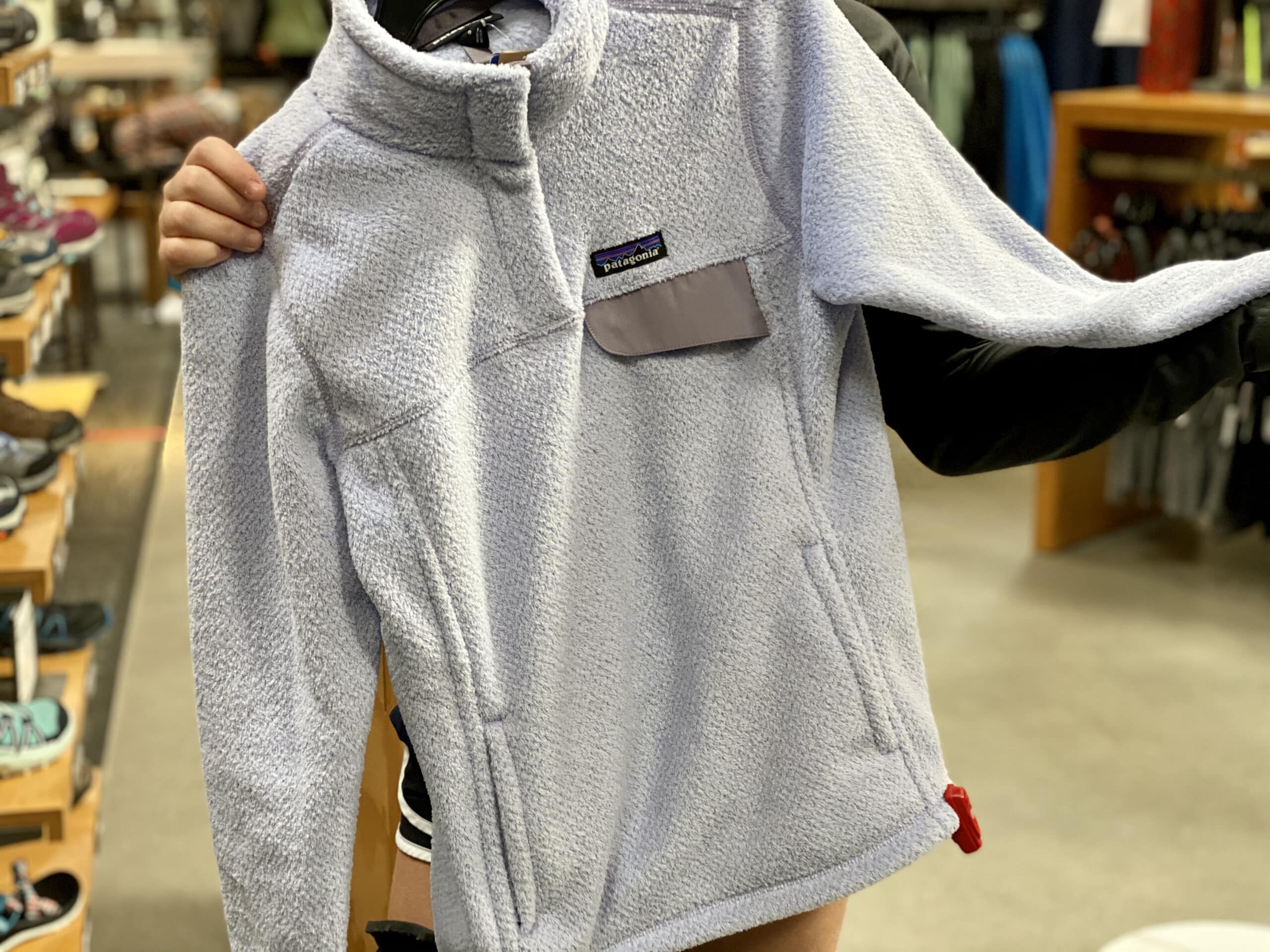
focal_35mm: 52
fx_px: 1908
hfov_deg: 36.8
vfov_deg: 28.0
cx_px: 635
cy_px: 476
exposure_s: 1/120
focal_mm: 6
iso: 200
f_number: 2
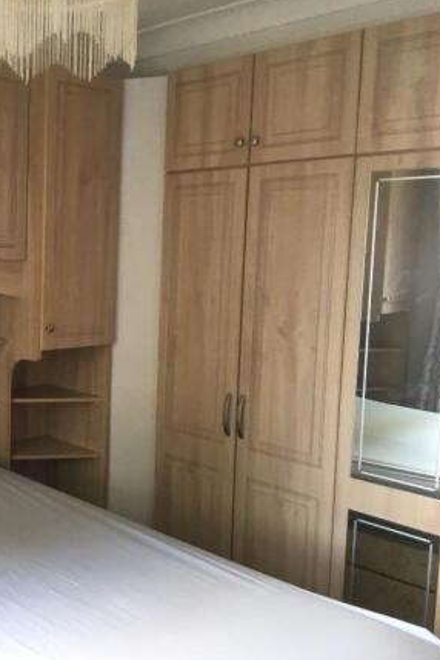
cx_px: 24
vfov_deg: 47.4
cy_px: 328
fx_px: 752
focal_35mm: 41
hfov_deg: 30.8
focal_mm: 4.15
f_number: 2.2
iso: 125
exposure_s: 1/33
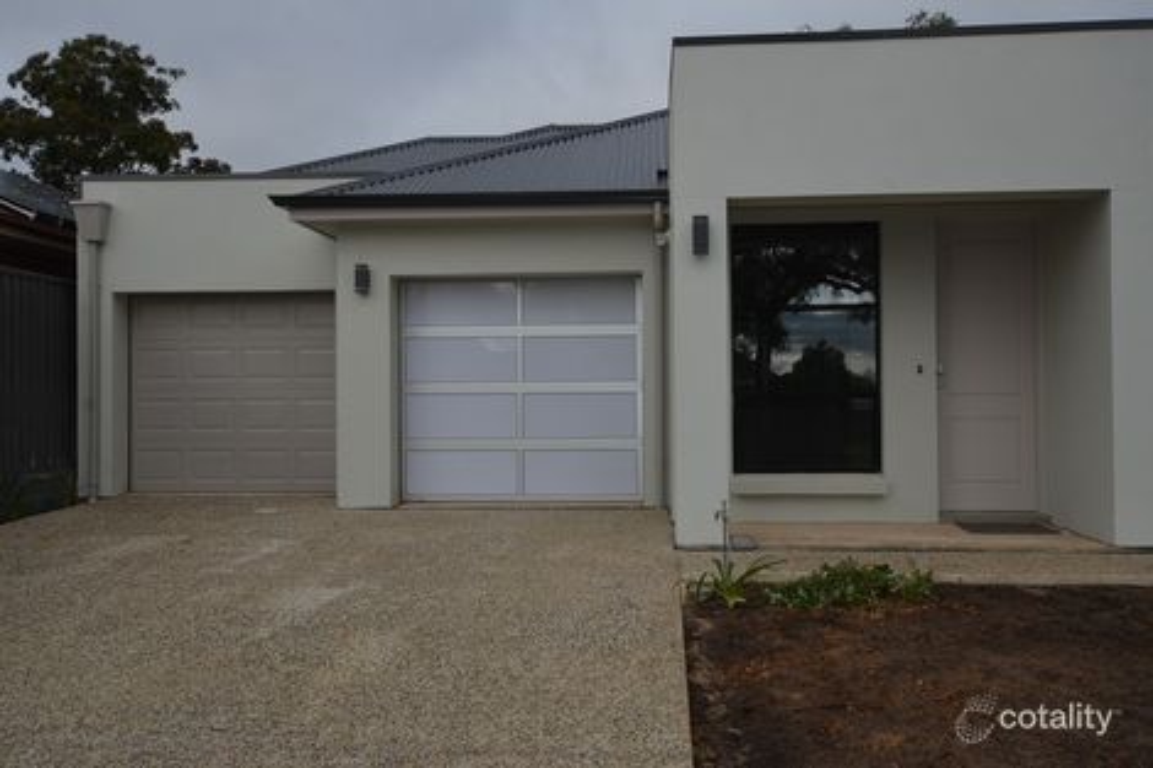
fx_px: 1056
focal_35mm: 33
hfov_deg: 57.2
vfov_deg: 39.9
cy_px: 384
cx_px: 576
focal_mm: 22
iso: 100
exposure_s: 1/250
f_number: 10
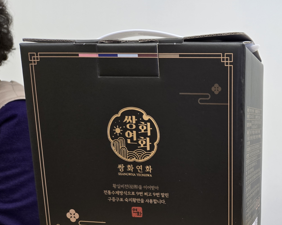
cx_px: 264
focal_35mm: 45
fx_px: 376
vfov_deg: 31.6
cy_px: 208
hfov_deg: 37.9
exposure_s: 1/120
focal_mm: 5.4
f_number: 1.8
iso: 125
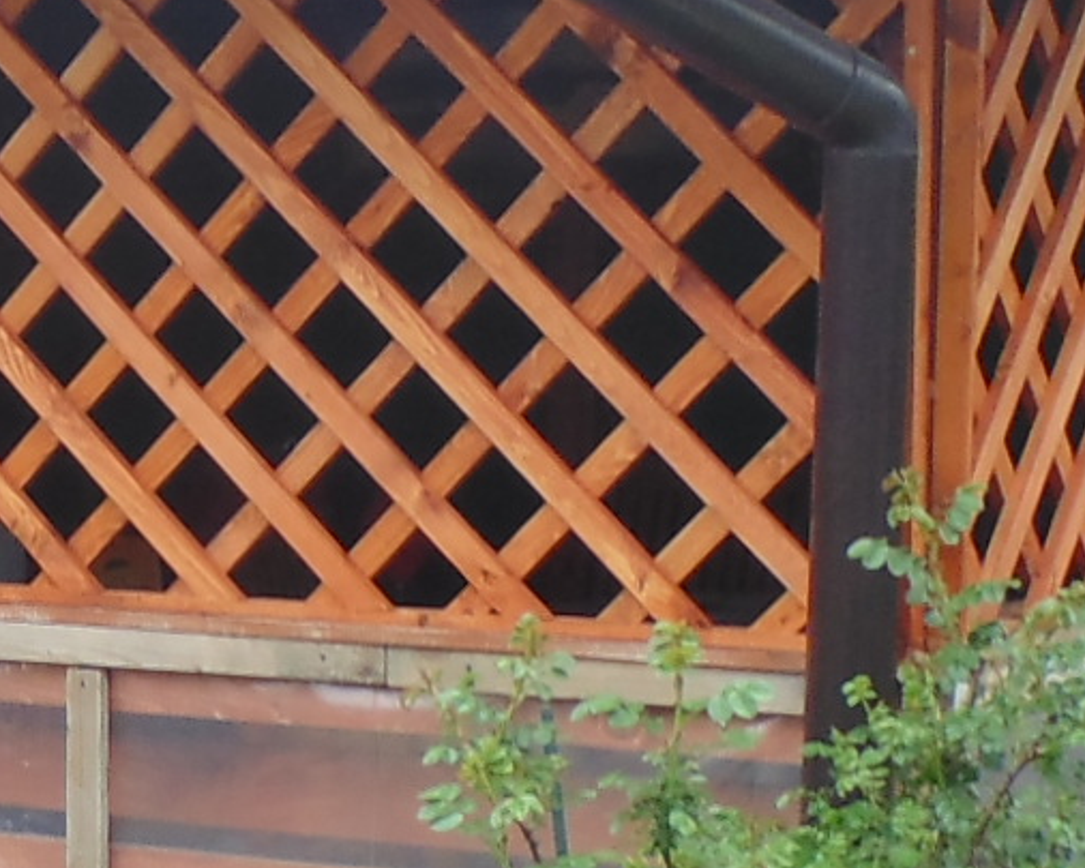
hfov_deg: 14.9
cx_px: -159
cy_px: 823
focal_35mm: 125
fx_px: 4015
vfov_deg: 12.2
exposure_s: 1/80
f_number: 3.1
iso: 80
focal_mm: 4.5
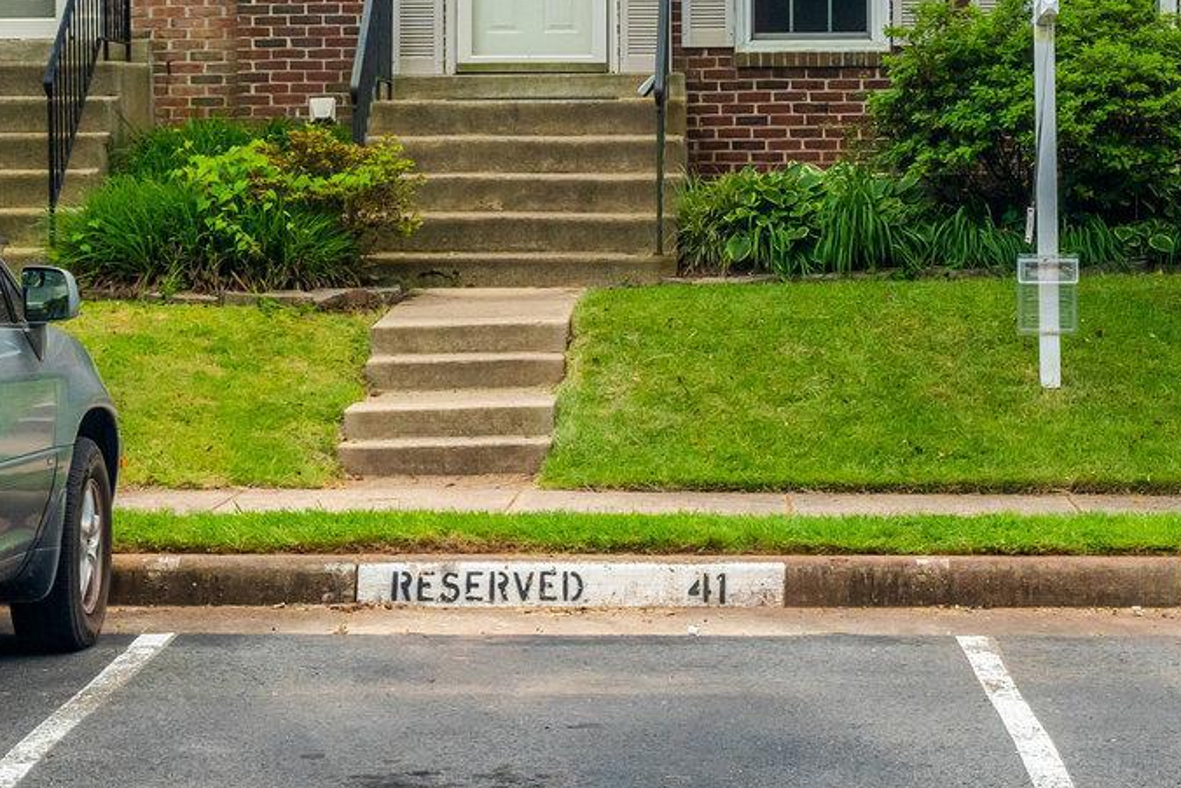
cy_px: -102
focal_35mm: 106
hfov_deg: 19.2
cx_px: 798
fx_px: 3478
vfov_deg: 12.7
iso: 1250
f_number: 7.1
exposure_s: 1/400
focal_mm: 35
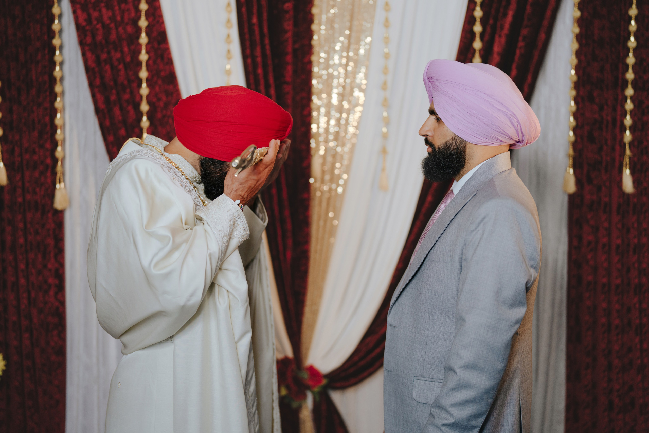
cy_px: 216
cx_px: 324
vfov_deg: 27.0
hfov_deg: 39.6
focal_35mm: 50
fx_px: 901
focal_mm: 50
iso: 800
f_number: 1.4
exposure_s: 1/250
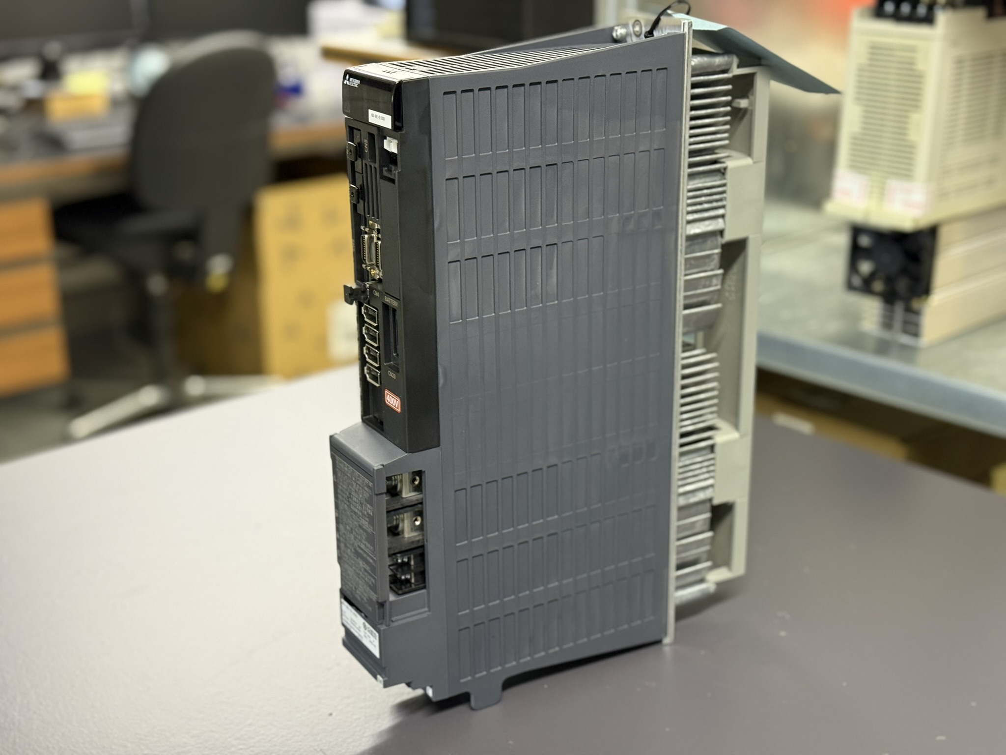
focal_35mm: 48
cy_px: 378
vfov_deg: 30.3
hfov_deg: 39.7
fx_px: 1395
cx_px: 503
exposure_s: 1/33
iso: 200
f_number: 1.78
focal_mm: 6.76
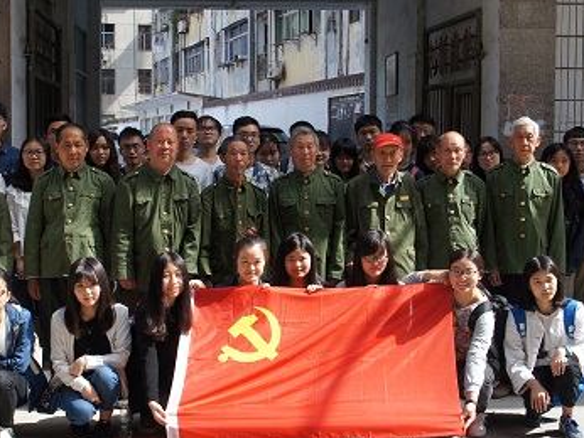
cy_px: 216
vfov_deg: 26.6
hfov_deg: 34.8
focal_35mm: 55
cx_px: 248
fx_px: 929
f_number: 5.6
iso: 200
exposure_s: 1/320
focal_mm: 22
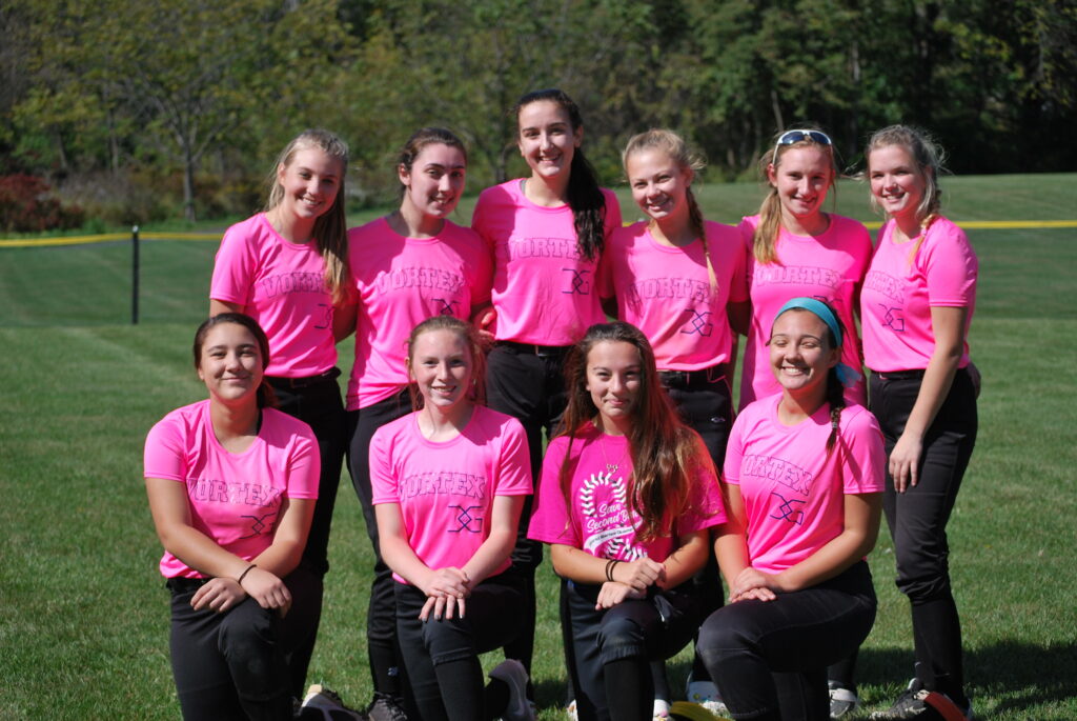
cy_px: 360
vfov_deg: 16.6
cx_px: 538
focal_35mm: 82
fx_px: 2471
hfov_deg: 24.6
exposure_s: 1/1000
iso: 100
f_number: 4
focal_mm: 55
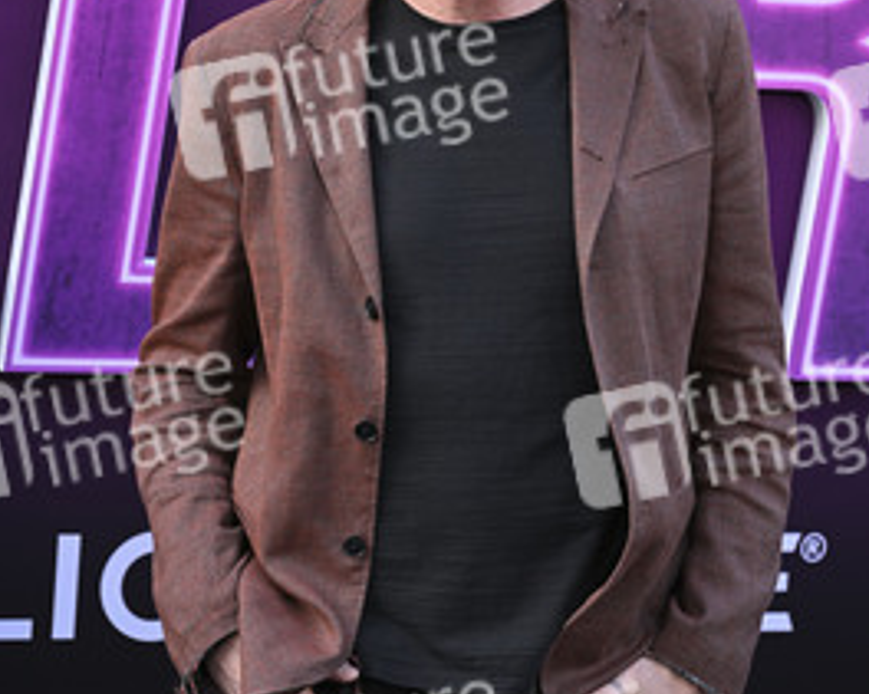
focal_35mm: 128
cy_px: 266
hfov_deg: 15.0
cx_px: 434
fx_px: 3291
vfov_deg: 12.0
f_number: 6.3
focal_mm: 90
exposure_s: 1/320
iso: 1000
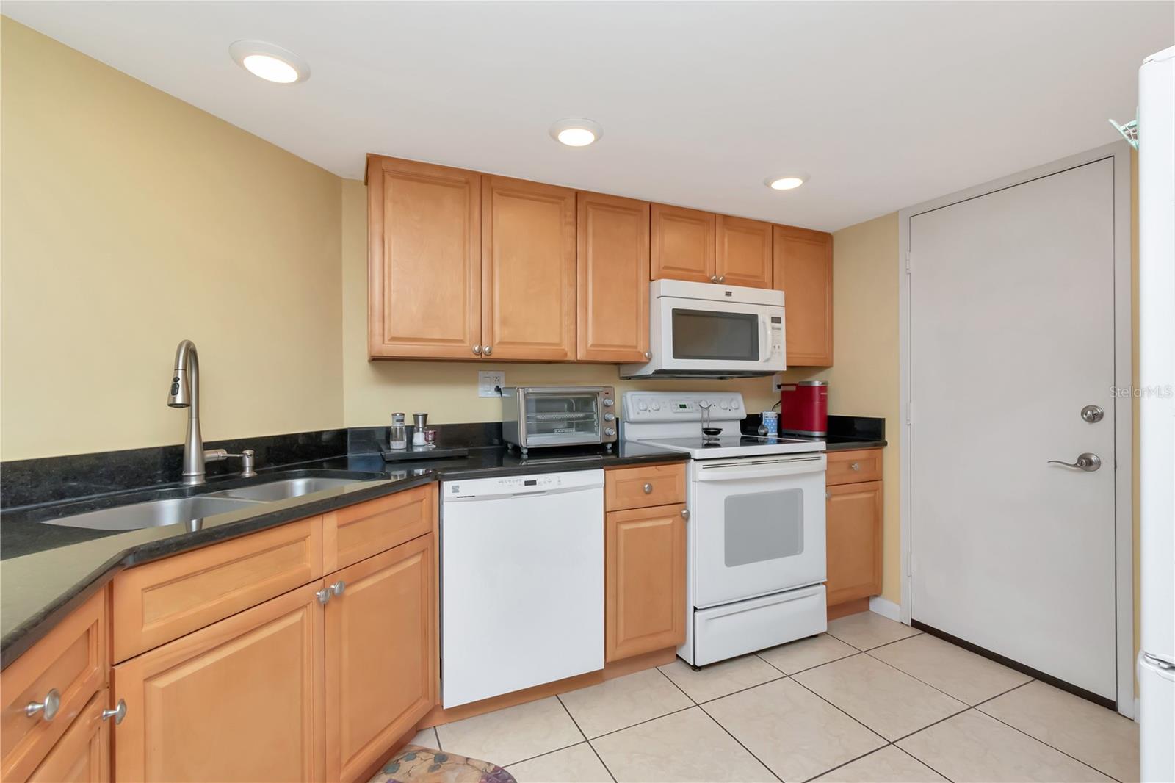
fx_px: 489
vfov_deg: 77.3
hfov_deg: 100.4
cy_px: 392
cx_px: 588
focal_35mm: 15
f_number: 10
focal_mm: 10
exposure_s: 1/160
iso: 800
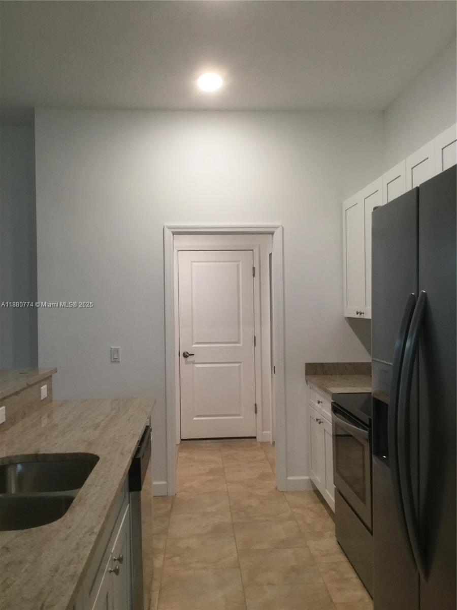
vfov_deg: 58.4
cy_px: 305
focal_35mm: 31
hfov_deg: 45.4
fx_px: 546
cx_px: 228
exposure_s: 1/30
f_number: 2.4
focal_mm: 3.3
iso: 50
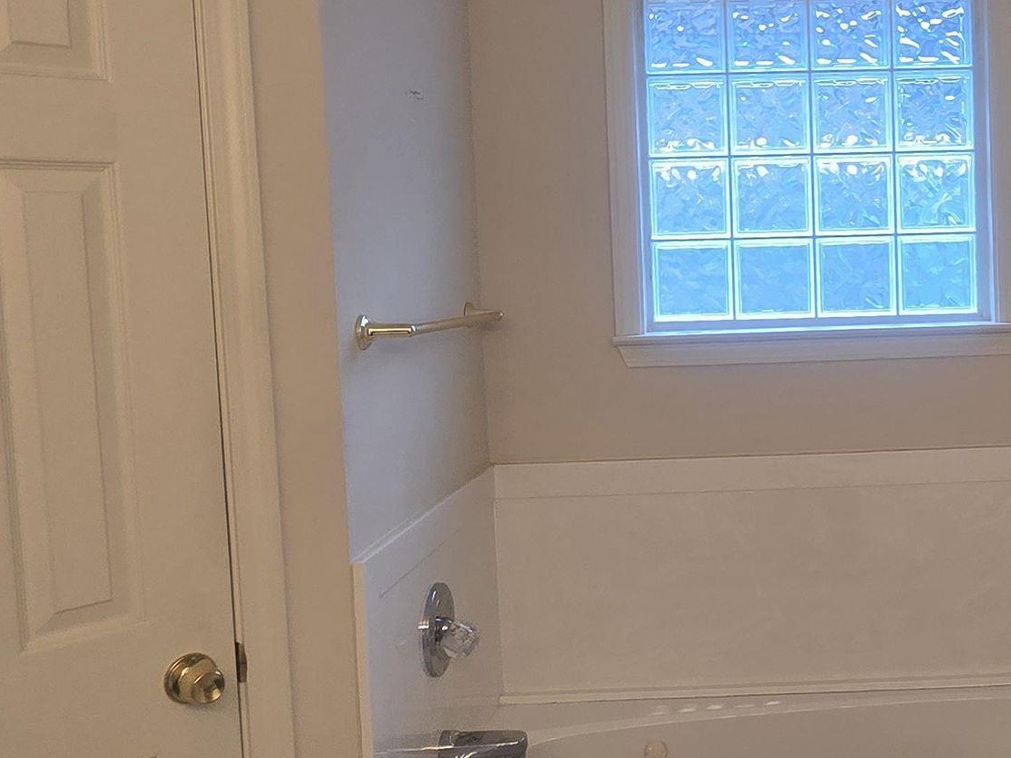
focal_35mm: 36
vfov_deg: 39.6
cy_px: 322
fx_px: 1052
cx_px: 822
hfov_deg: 48.2
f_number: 2.2
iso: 80
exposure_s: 1/60
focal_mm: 2.2
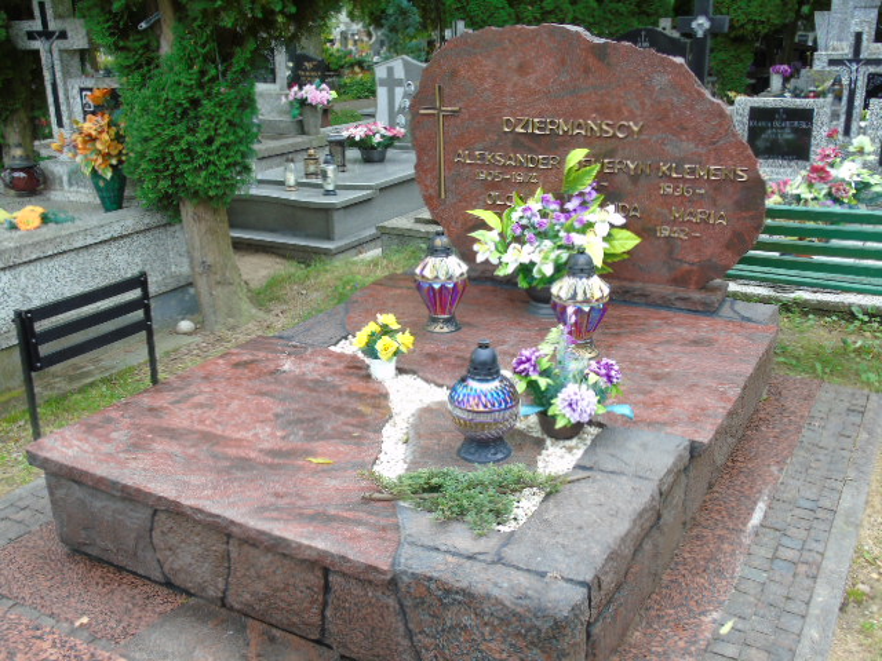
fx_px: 866
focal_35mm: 34
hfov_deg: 54.0
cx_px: 441
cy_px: 330
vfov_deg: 41.8
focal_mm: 6.1
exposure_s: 1/50
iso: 80
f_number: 3.8
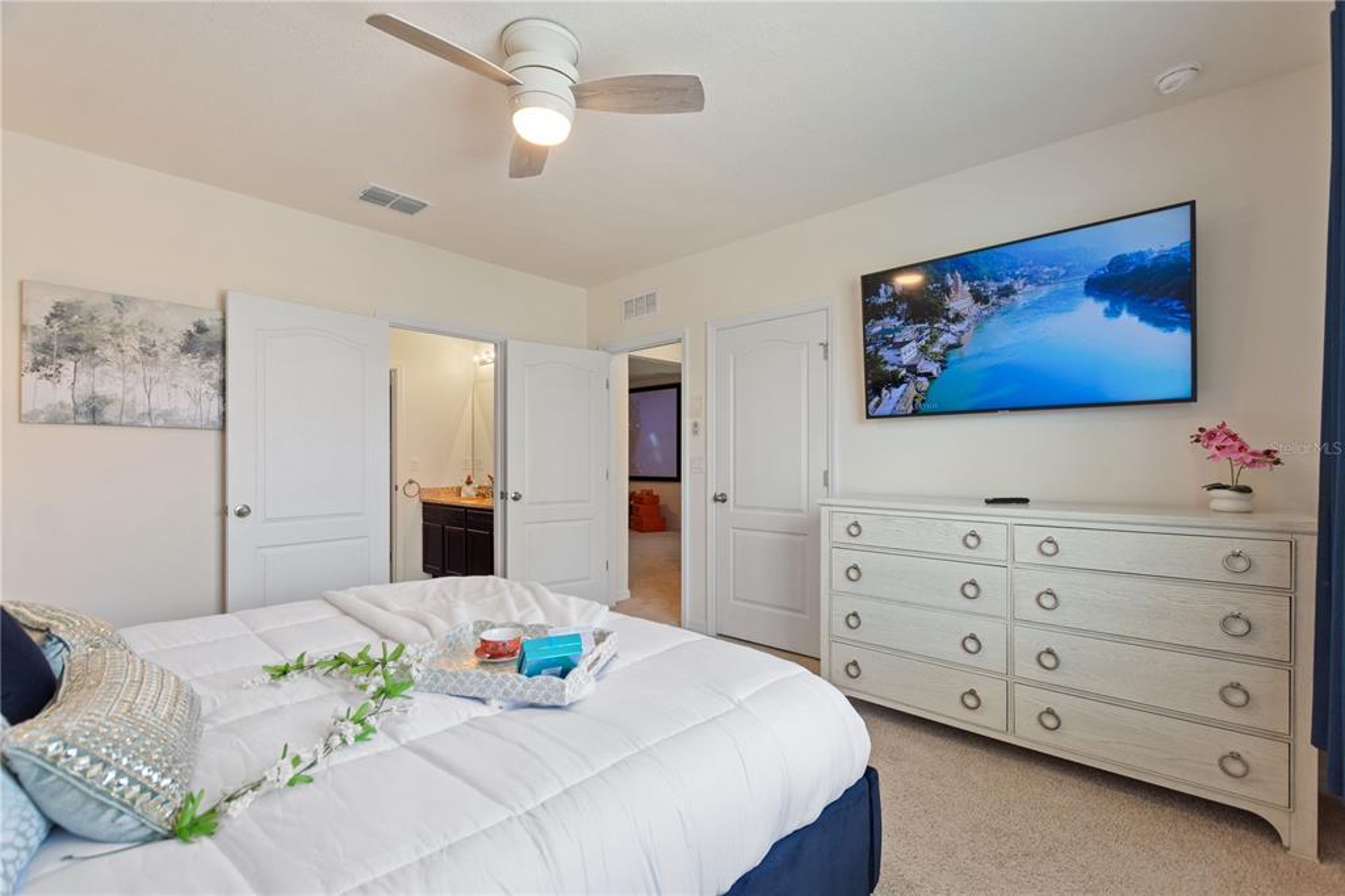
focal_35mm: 15
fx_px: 560
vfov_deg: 77.3
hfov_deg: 100.4
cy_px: 448
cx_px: 672
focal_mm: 10
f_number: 4.5
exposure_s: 1/13
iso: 400
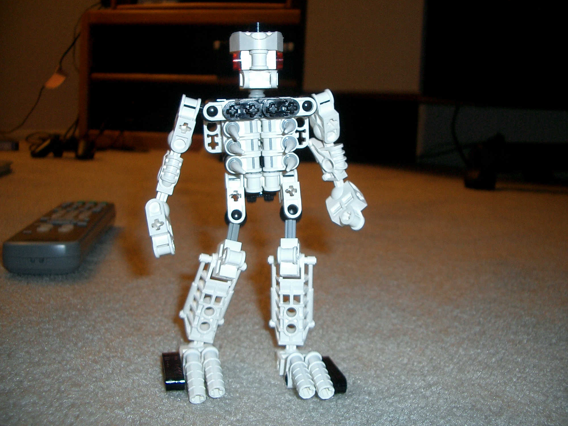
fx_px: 591
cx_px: 280
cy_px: 213
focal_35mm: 36
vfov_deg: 39.7
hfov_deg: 51.4
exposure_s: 1/40
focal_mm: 5.8
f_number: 2.6
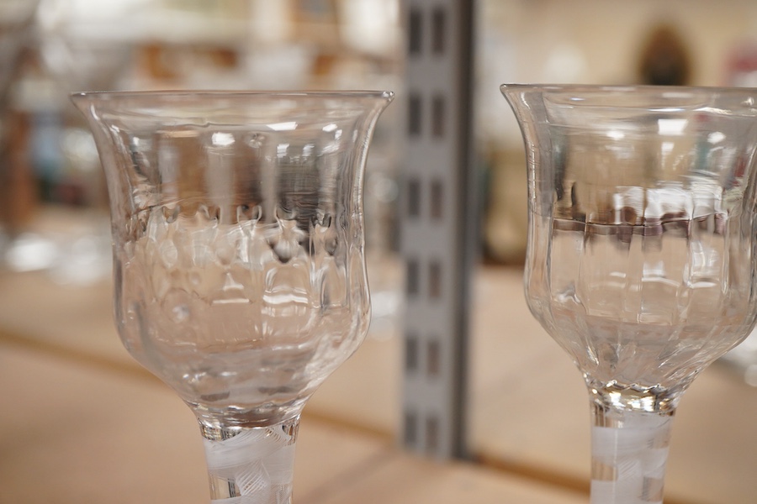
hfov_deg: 43.6
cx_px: 378
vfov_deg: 29.9
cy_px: 252
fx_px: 946
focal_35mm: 45
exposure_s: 1/125
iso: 1250
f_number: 8
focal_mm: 30
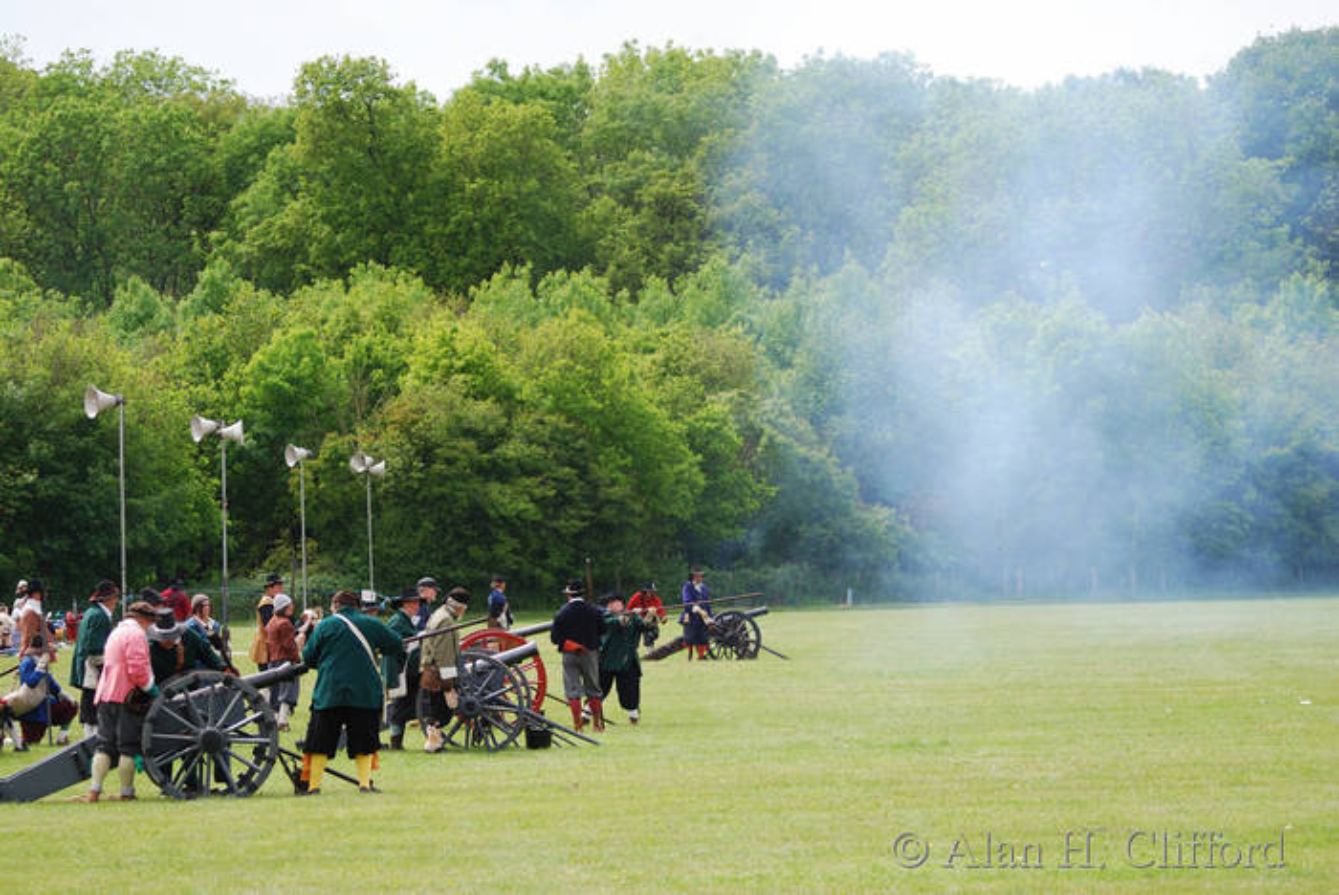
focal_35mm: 153
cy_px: 448
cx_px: 670
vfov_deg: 9.0
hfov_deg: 13.4
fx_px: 5695
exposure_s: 1/320
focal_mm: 102
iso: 110
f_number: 5
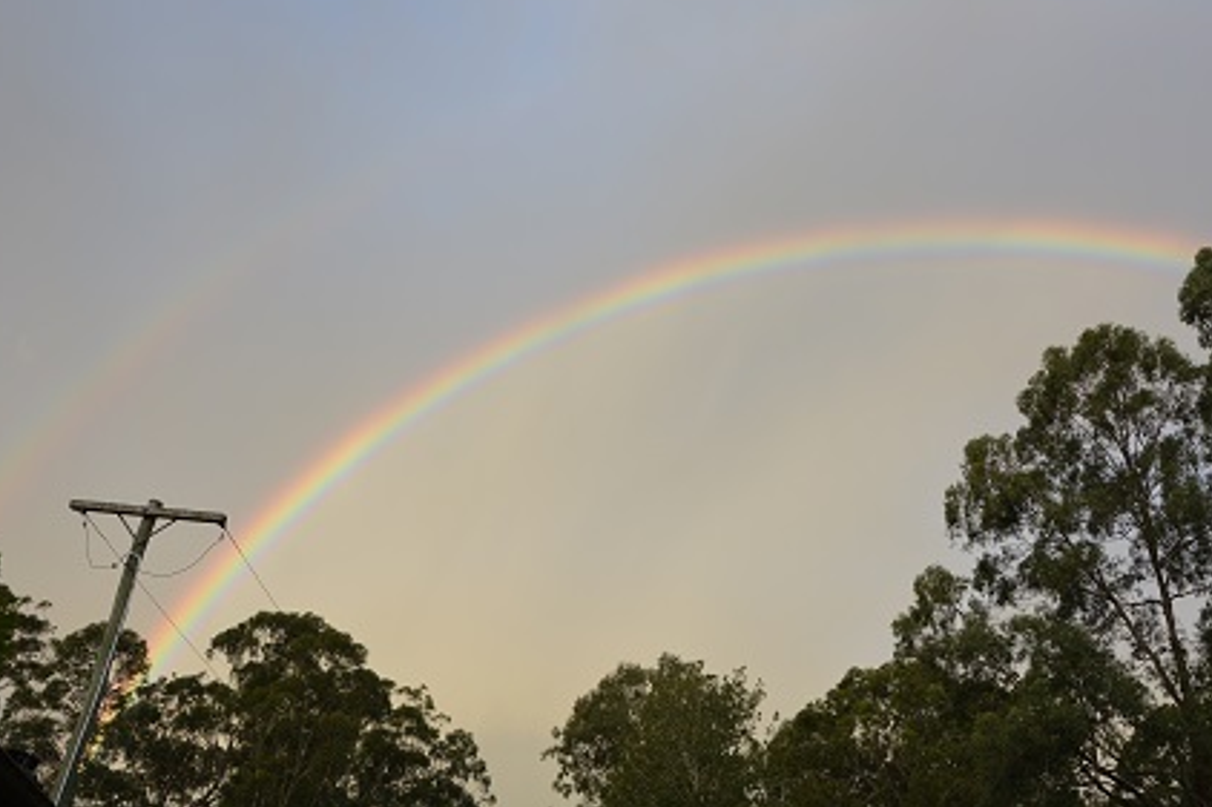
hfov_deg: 58.7
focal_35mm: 32
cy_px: 340
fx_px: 1077
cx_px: 629
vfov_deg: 41.0
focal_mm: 18
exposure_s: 1/200
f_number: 7.1
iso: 200
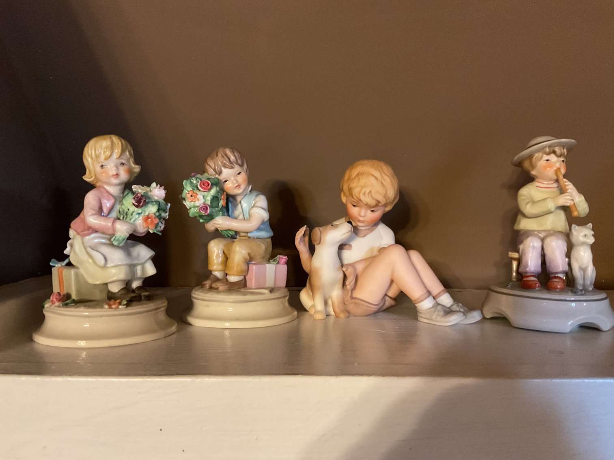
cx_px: 307
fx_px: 514
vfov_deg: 48.2
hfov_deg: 61.7
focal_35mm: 29
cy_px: 230
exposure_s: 1/30
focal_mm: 3
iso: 400
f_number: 1.8
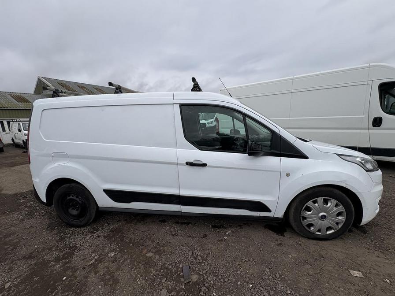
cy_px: 148
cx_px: 198
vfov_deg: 85.7
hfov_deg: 102.1
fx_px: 160
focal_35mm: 14
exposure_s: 1/1976
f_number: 2.2
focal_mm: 2.22
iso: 50
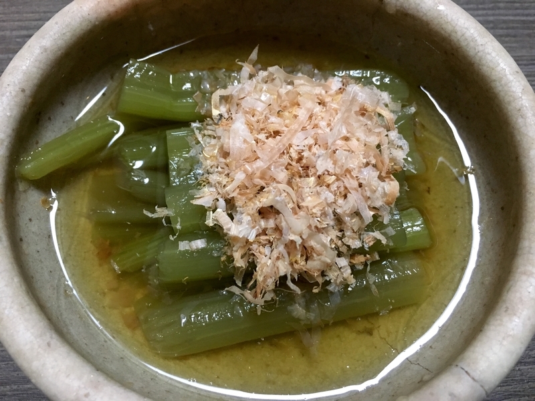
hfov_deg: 61.7
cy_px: 200
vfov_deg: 48.2
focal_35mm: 29
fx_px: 448
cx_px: 268
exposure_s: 1/30
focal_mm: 4.15
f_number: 2.2
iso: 200
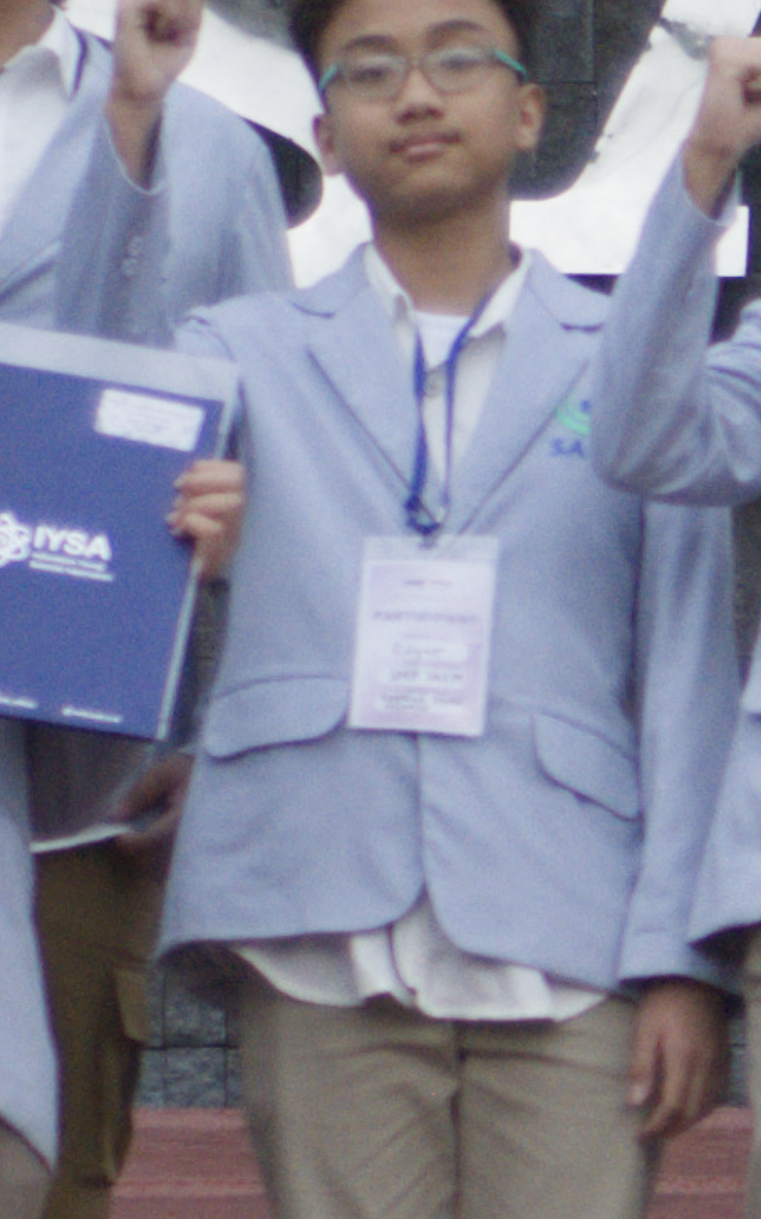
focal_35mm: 453
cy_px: 1041
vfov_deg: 4.6
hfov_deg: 2.9
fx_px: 15041
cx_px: 2234
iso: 800
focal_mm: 50
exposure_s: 1/125
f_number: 2.5
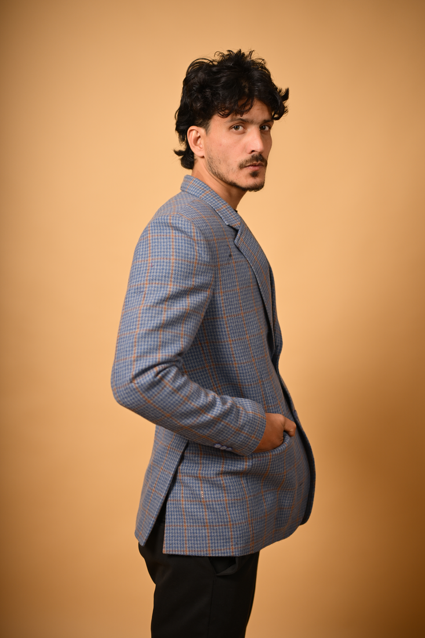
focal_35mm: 50
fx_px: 886
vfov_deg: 39.6
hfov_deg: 27.0
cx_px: 212
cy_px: 319
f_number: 2.2
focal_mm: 50
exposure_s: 1/1000
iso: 160
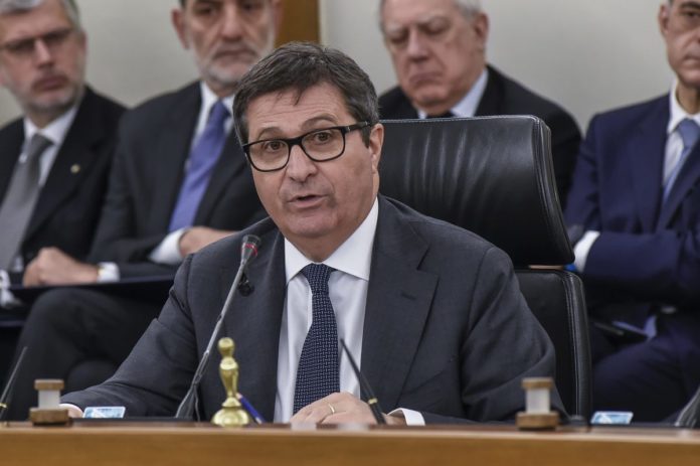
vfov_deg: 6.9
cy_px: 233
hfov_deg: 10.3
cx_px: 350
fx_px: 3886
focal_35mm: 200
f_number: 5.6
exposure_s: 1/160
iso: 2500
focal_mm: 200
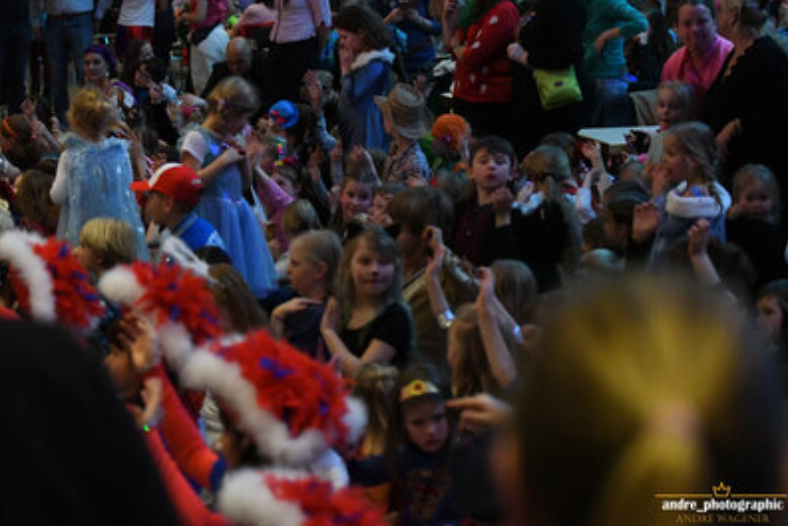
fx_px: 2320
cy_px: 262
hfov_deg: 19.3
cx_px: 394
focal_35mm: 106
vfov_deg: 12.9
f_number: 3.2
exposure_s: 1/500
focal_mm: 70
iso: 16000
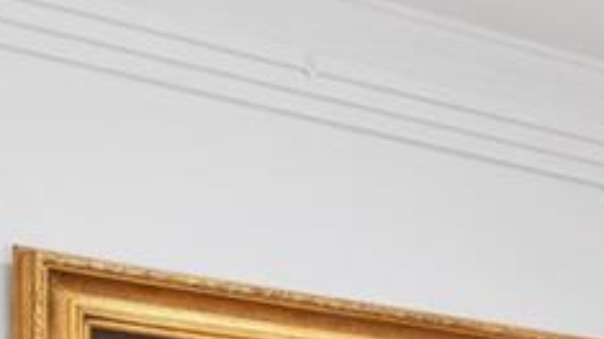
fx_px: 1825
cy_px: 796
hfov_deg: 16.0
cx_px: 1072
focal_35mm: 114
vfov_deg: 9.5
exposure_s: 1.3
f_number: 13
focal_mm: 16
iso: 250
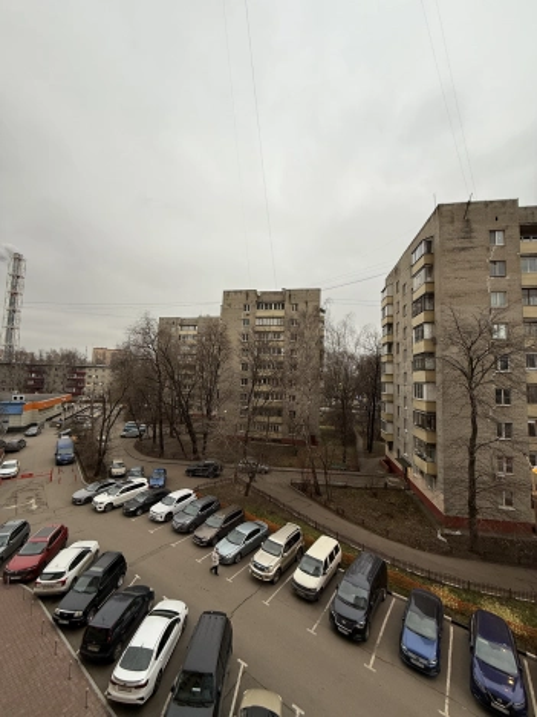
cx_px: 268
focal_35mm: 14
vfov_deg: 102.1
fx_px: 290
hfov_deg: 85.7
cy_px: 358
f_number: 2.2
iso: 50
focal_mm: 2.22
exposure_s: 1/99
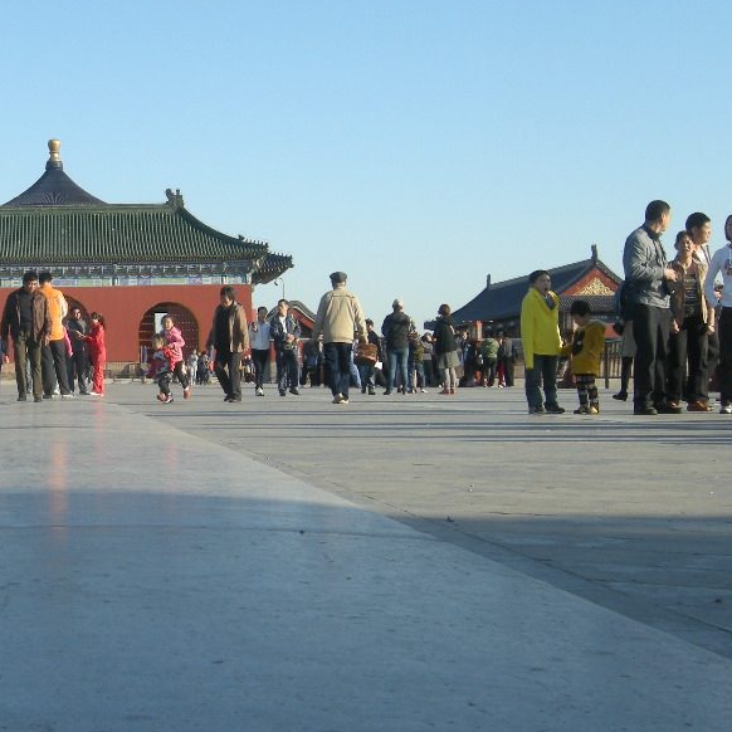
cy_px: 391
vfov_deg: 25.4
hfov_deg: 24.7
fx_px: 1627
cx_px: 82
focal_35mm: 68
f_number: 4.8
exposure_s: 1/212
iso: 64
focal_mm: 7.5
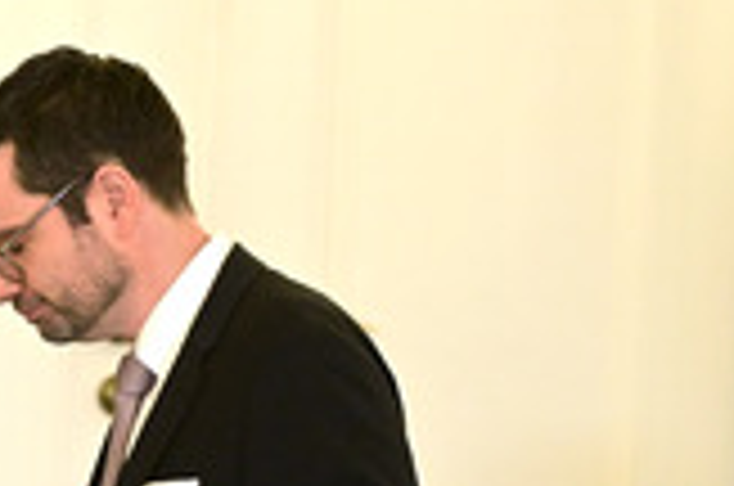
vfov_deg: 2.5
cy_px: 508
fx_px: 11253
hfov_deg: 3.7
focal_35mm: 553
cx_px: -209
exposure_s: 1/320
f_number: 5.6
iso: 10000
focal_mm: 200
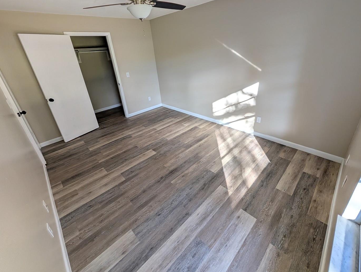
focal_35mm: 14
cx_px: 189
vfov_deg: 85.4
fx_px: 146
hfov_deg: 101.9
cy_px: 119
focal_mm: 2.02
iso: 48
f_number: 1.7
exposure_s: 1/126
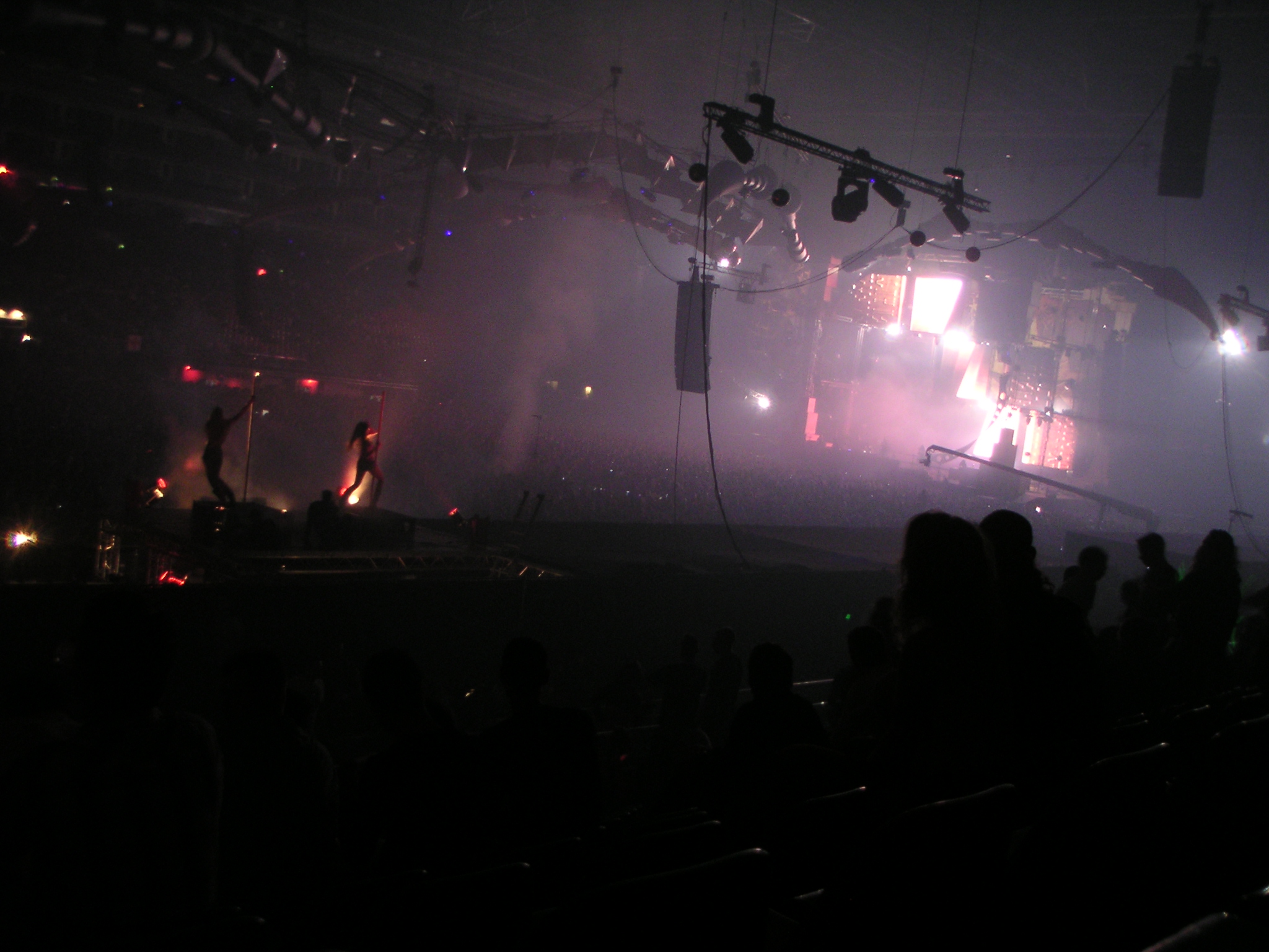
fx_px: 1393
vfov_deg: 37.7
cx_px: 634
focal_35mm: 38
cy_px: 476
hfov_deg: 49.0
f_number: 2.8
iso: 100
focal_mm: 6
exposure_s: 1/10
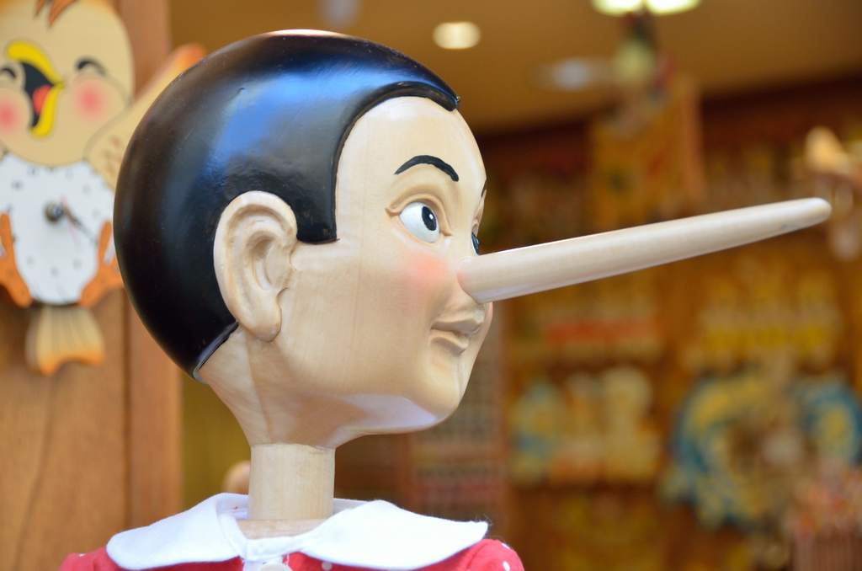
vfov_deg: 12.1
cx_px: 431
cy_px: 286
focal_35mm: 112
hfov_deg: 18.2
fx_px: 2688
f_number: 5
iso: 1250
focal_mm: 75
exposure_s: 1/125
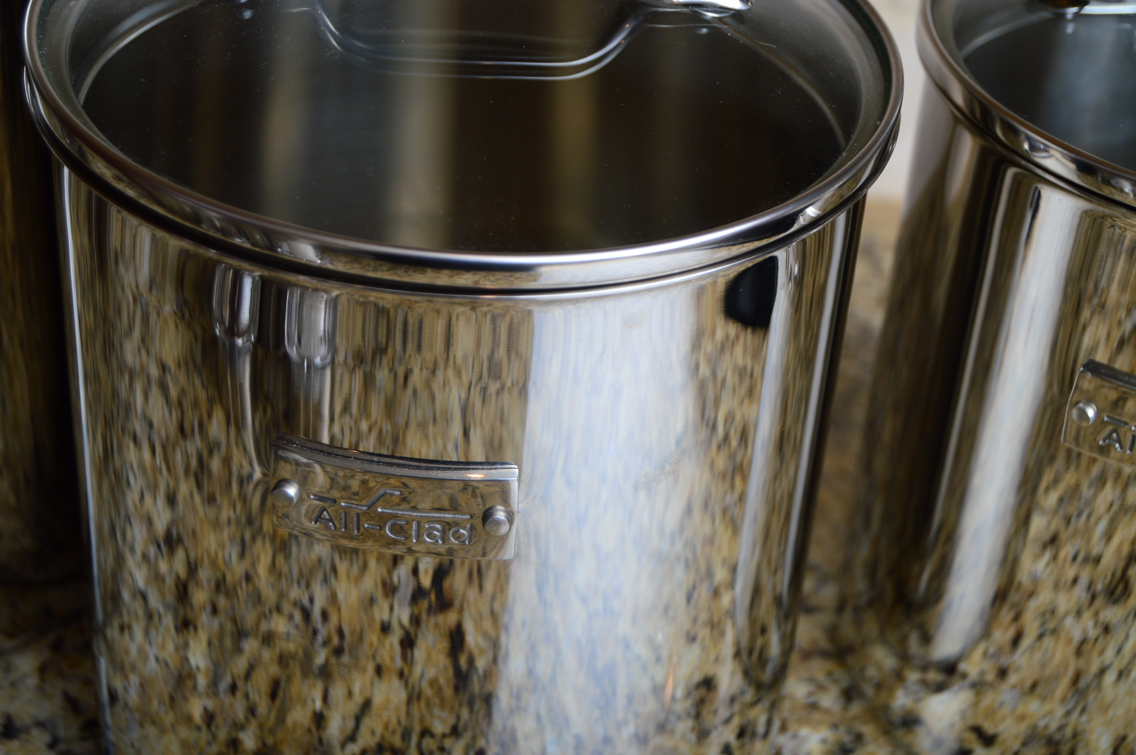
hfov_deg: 29.3
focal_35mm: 69
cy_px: 378
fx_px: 2175
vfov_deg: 19.7
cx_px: 568
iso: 200
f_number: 5.3
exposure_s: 1/200
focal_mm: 46
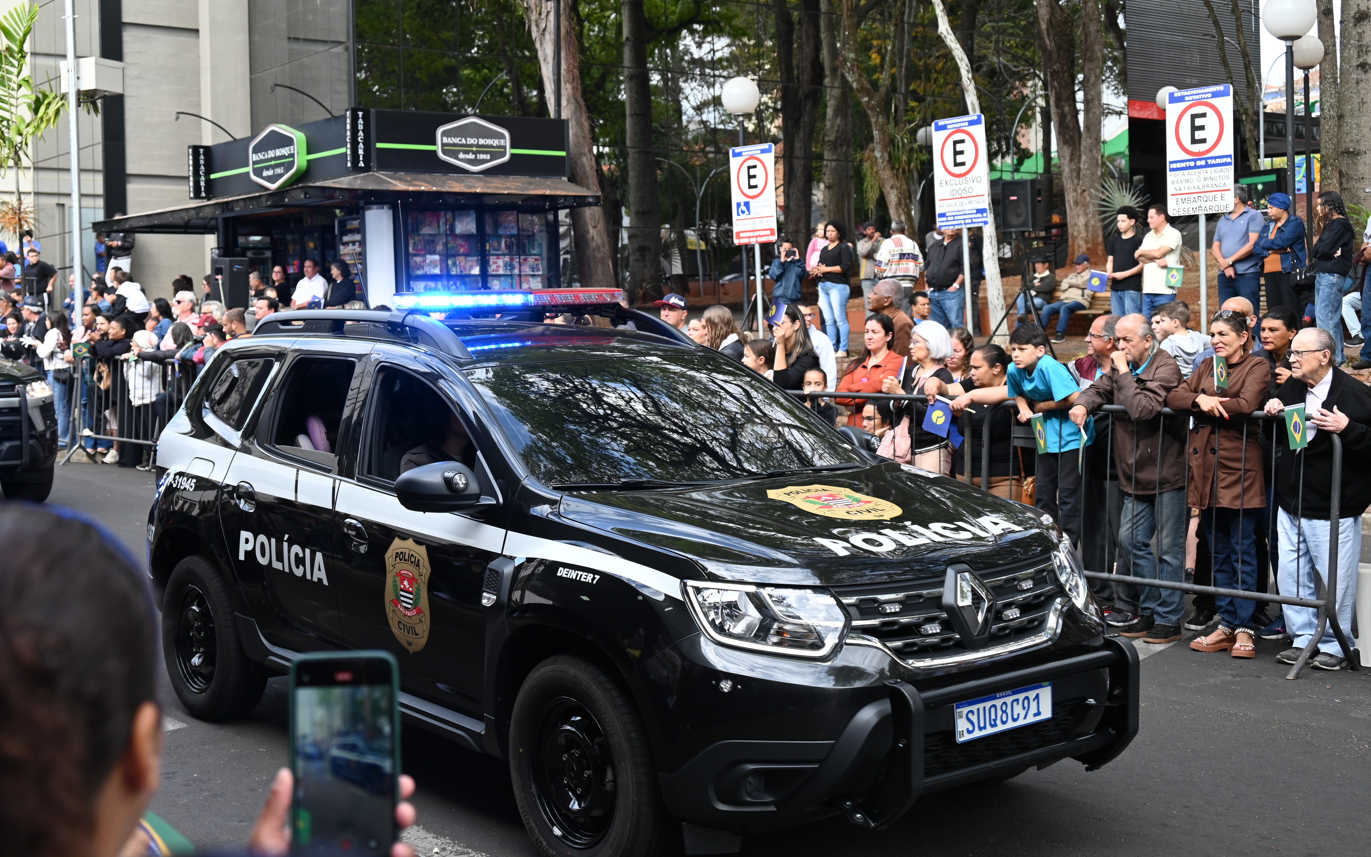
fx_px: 1793
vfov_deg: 26.8
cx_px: 604
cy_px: 365
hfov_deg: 41.8
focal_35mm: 48
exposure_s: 1/250
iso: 280
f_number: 5
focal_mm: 40
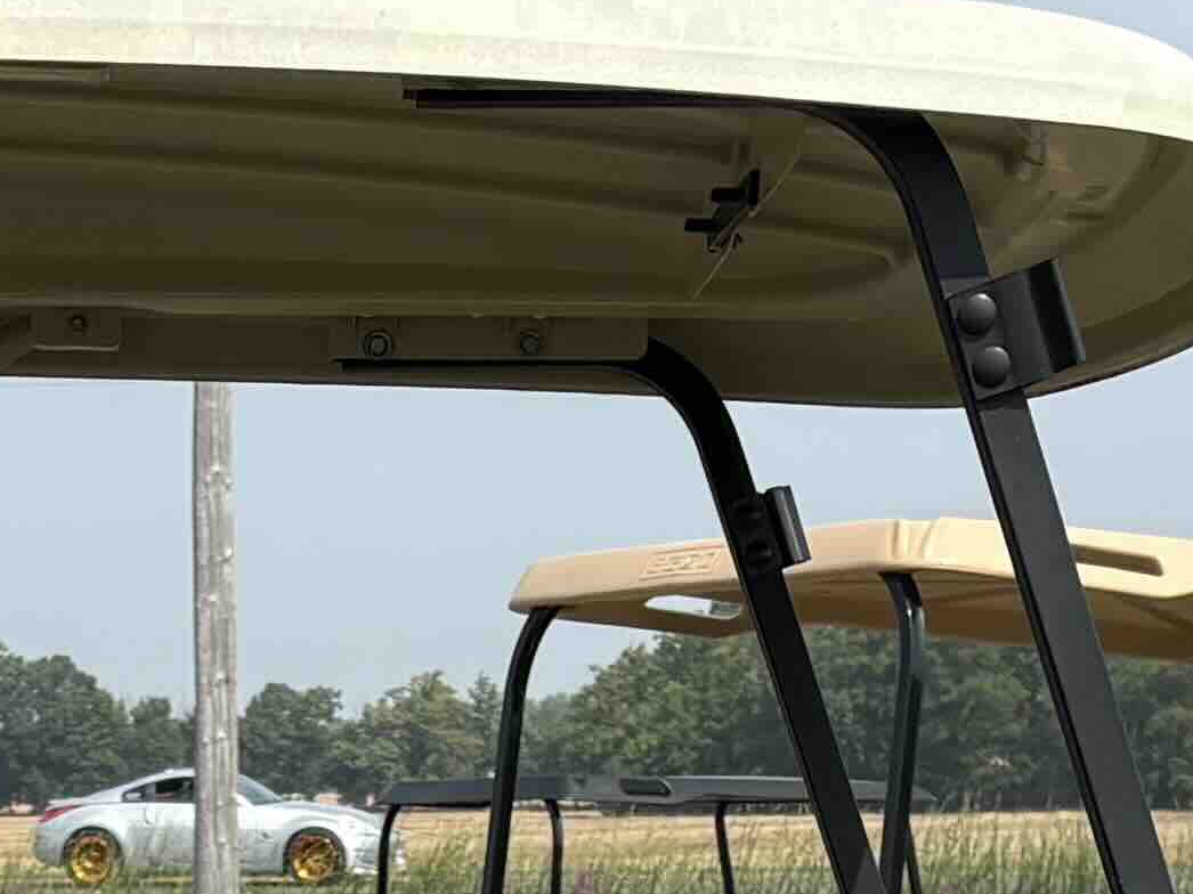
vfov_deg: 9.4
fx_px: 4893
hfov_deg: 13.6
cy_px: 2086
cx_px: -91
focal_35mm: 142
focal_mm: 5.96
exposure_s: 1/3448
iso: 50
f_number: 1.6
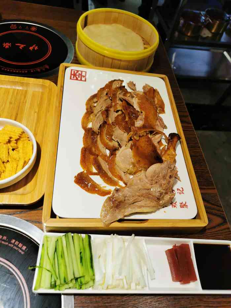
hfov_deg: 51.4
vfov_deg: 65.3
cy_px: 154
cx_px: 116
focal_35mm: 27
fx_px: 240
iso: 64
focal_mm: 5.58
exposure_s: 1/100
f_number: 1.8
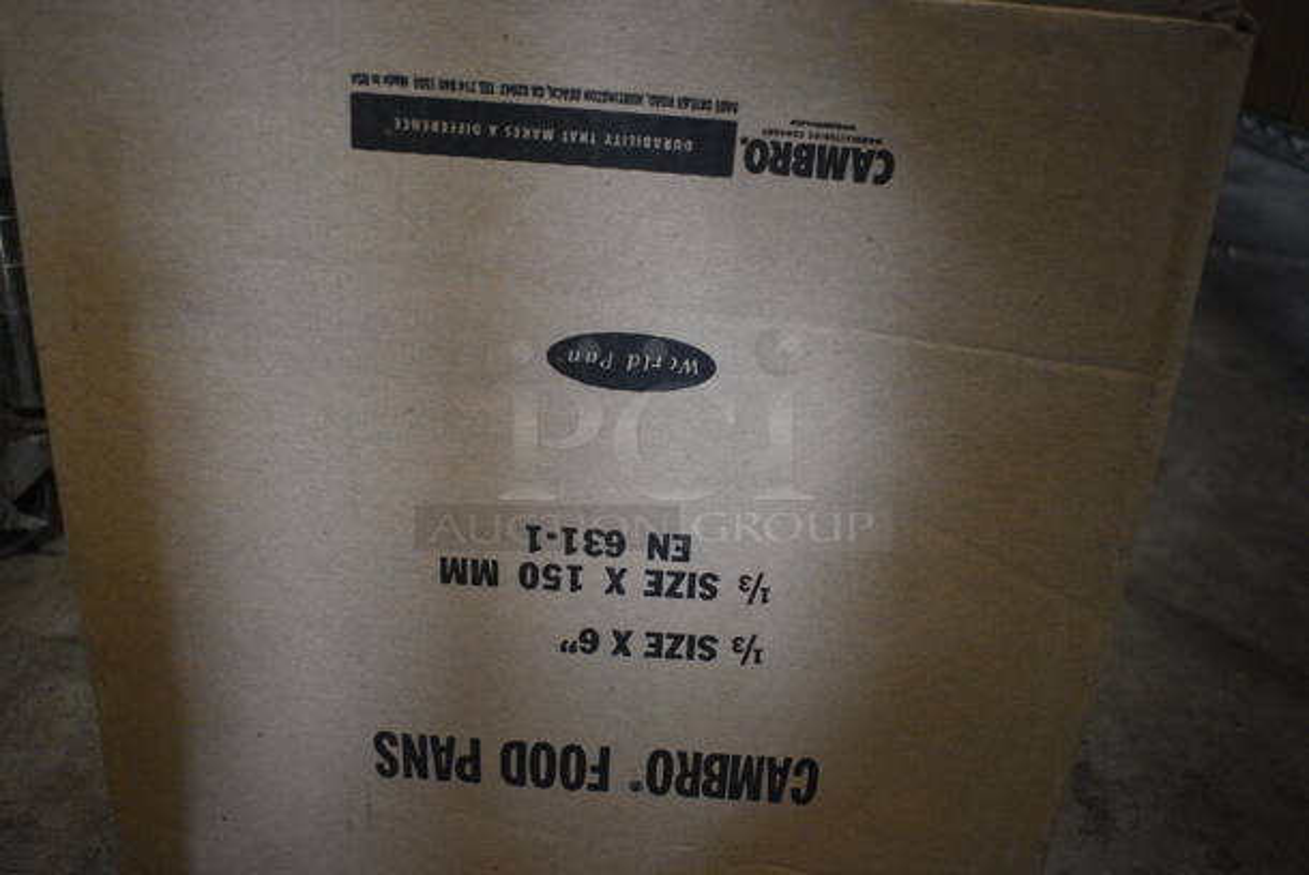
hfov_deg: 57.2
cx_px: 654
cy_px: 438
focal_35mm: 33
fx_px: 1201
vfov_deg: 40.1
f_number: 3.8
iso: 2800
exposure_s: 1/125
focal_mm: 22
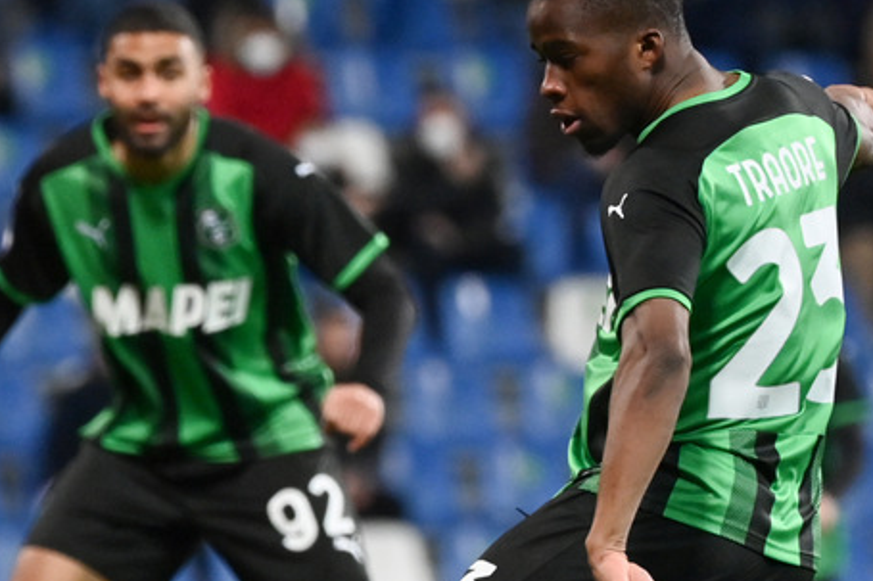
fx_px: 17913
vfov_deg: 1.9
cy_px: 354
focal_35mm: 739
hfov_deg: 2.8
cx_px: 645
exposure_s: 1/1600
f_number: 4
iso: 2500
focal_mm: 240
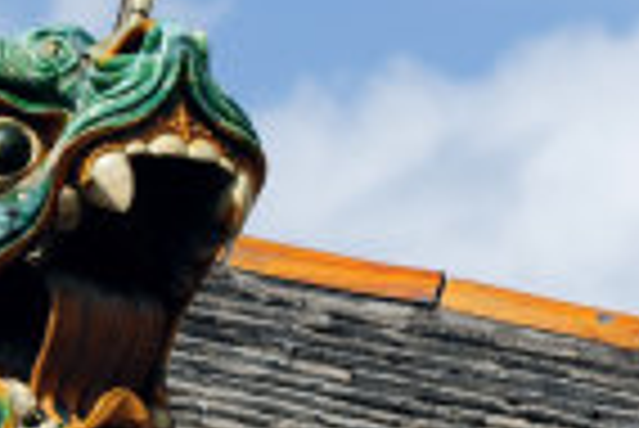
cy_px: 399
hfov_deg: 1.9
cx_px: -292
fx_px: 18941
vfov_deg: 1.3
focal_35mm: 1066
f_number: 8
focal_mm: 220
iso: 200
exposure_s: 1/800
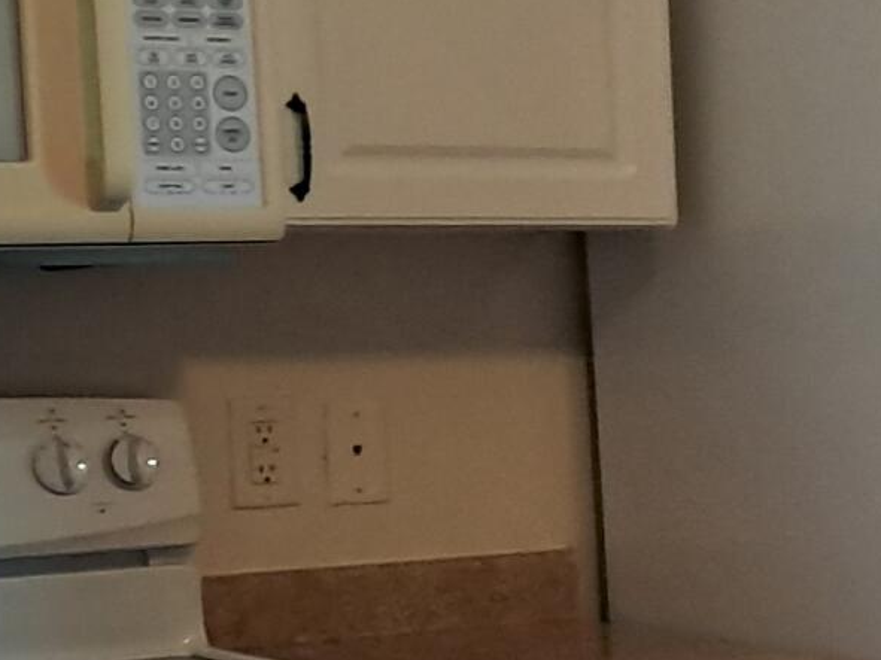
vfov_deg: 10.7
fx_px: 3486
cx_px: 1477
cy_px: 763
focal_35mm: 137
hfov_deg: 13.3
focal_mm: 4
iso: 500
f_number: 1.8
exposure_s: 1/60
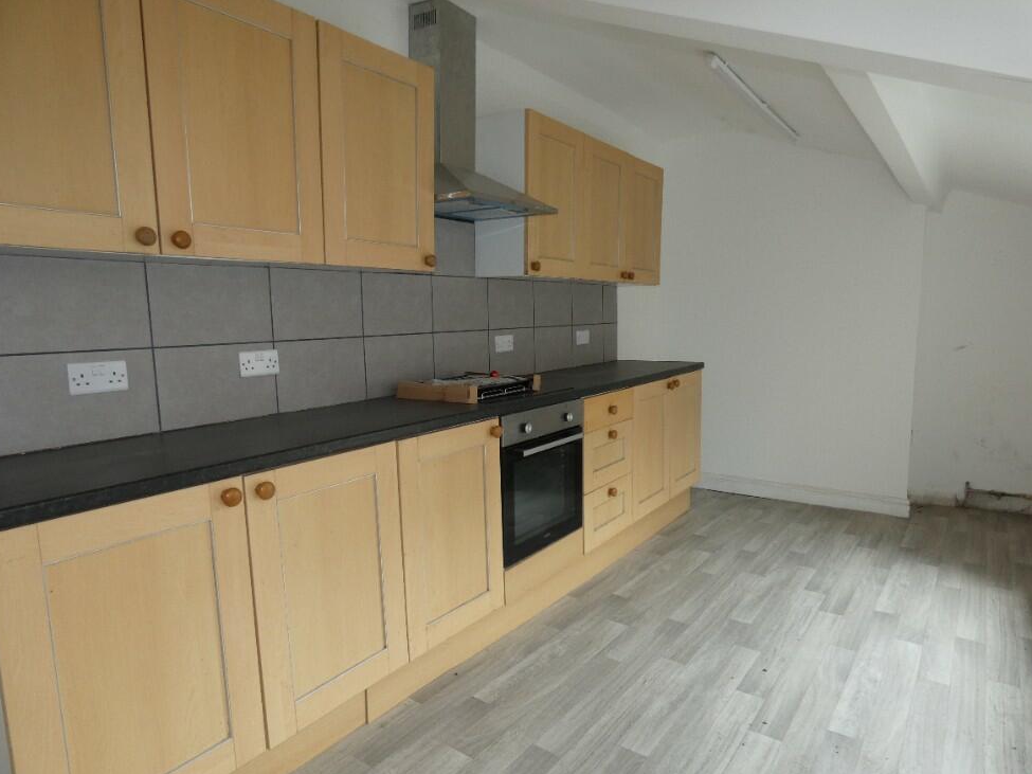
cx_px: 517
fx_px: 626
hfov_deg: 79.0
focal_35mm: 21
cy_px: 404
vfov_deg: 63.4
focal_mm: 3.6
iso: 100
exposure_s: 1/40
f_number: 2.8
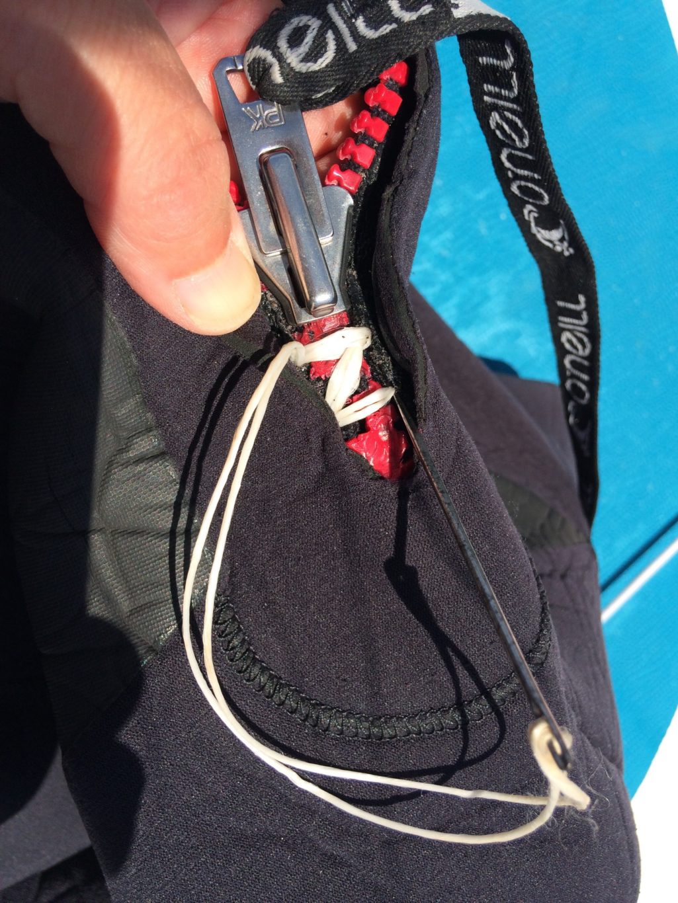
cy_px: 452
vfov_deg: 61.7
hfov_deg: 48.2
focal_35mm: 29
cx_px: 339
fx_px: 757
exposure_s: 1/1786
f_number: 2.2
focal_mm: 4.15
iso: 32
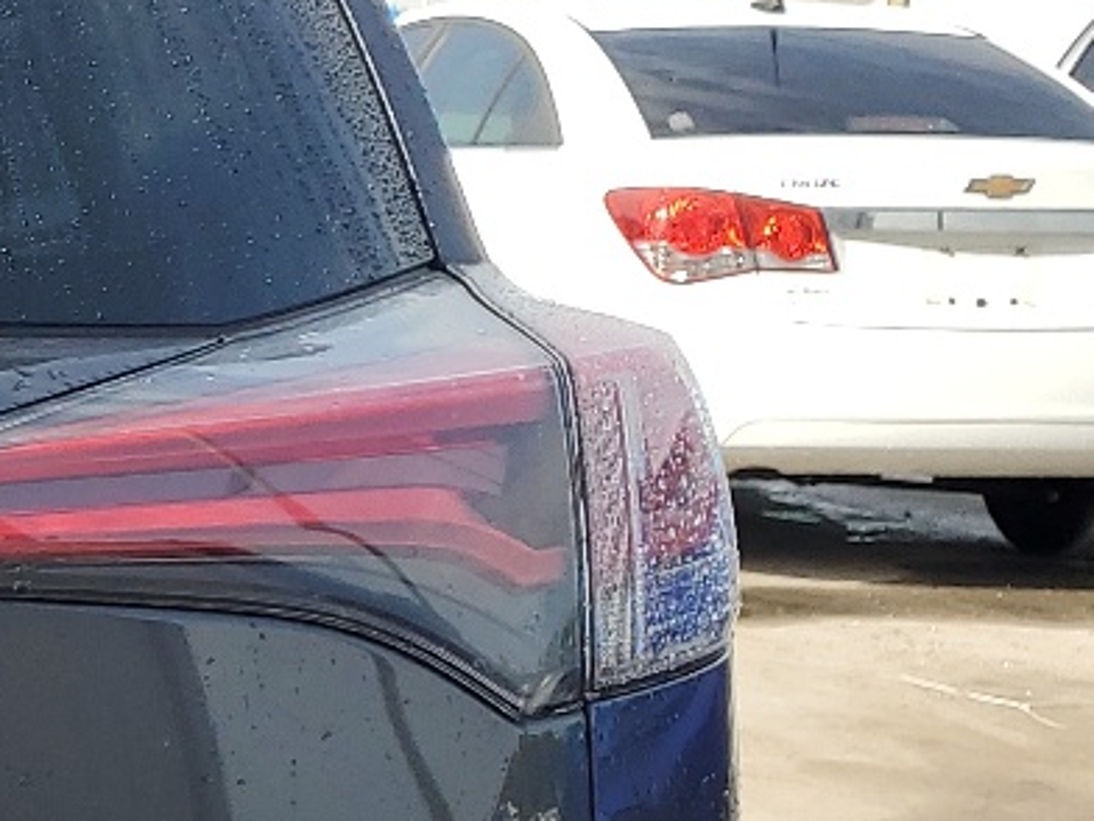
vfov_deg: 13.8
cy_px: 774
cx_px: -843
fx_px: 3350
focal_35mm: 106
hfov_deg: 15.9
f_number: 1.5
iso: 50
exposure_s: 1/1667
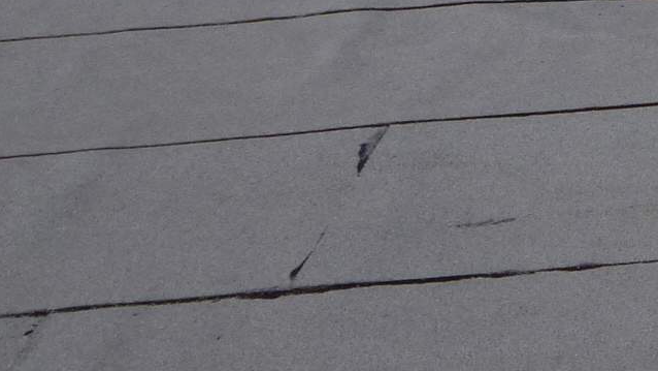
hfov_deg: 12.4
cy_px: 40
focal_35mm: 153
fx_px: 2670
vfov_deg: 7.9
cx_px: 1318
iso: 80
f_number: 5.6
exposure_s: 1/640
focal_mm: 6.3
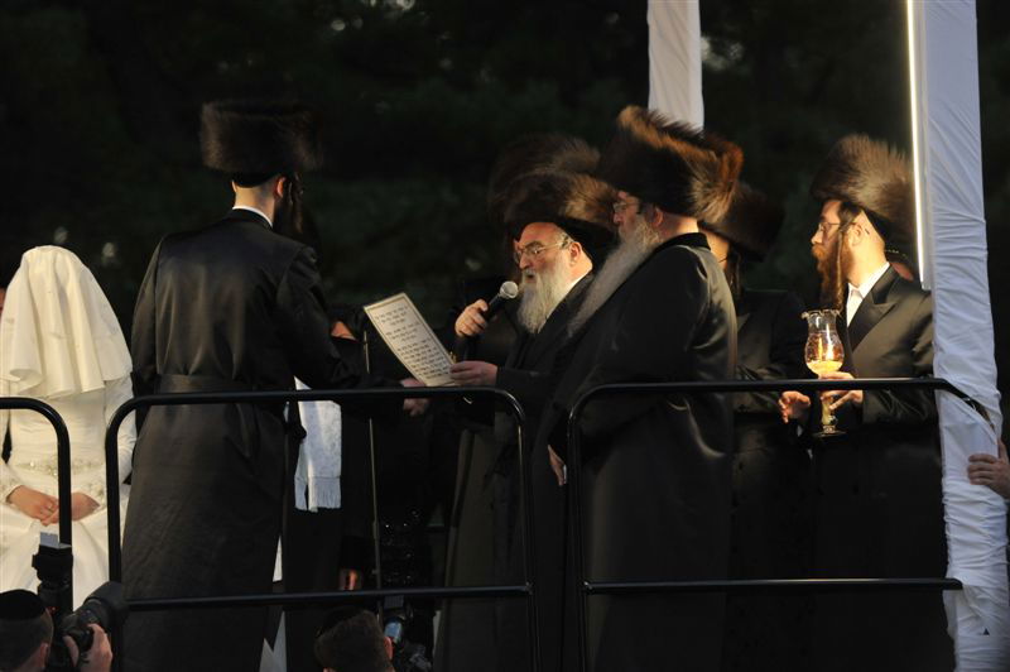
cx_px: 505
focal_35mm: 200
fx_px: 5606
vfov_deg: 6.9
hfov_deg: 10.3
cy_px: 336
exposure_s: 1/125
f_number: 4
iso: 2000
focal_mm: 200
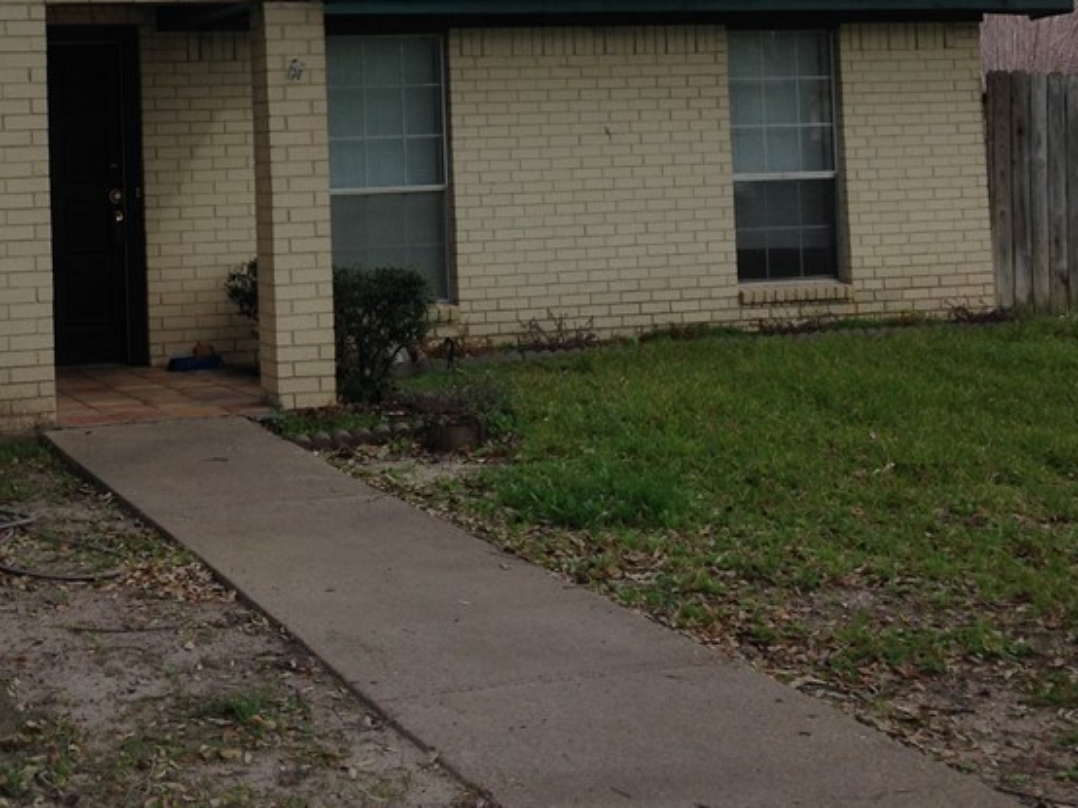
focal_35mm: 61
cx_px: 241
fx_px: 1899
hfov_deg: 31.0
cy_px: 86
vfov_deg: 23.4
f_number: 2.4
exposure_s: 1/583
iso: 50
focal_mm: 4.12
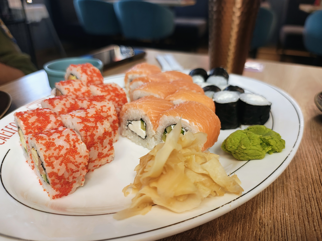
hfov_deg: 69.4
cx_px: 161
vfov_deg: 54.9
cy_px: 120
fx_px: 233
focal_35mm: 25
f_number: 1.4
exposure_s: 1/50
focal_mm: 5.89
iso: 925
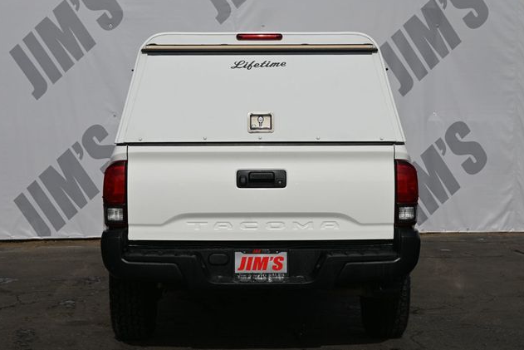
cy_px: 174
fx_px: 1063
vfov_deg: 18.7
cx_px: 261
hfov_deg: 27.7
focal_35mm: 73
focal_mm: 48
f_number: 8
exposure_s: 1/500
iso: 100
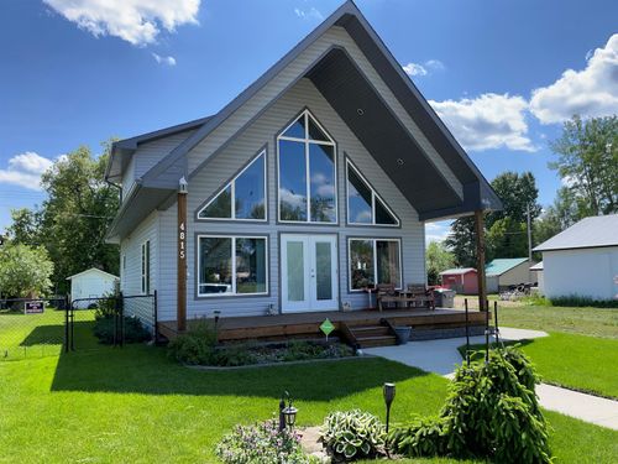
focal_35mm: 26
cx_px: 309
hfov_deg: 67.3
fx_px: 464
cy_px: 232
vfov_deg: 53.1
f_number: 1.6
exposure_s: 1/2304
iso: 32
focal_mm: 4.2
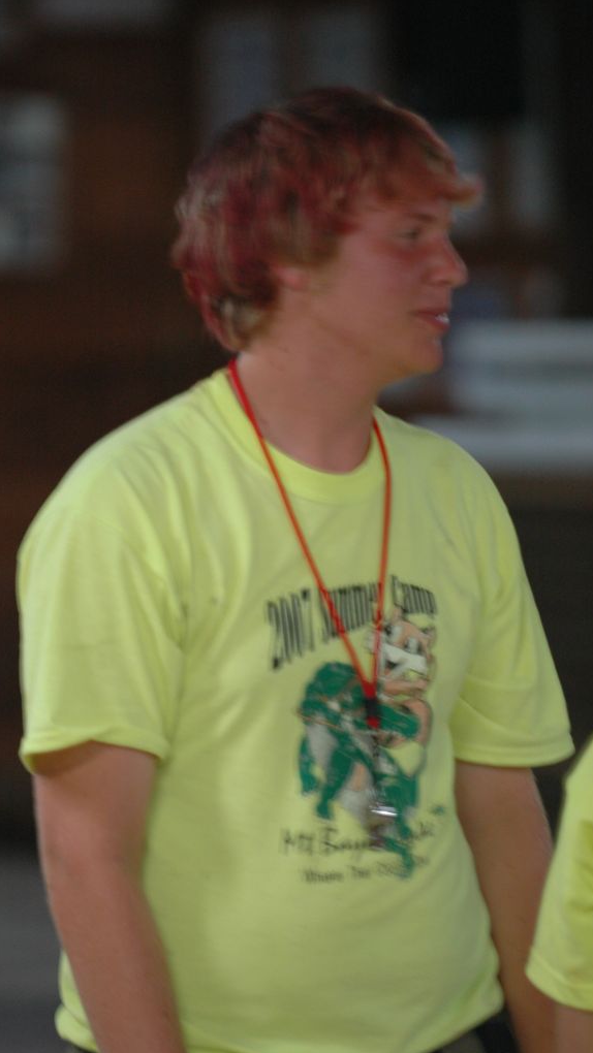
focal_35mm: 315
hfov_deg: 3.9
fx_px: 8803
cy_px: 526
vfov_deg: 6.9
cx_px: 249
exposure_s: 1/30
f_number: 2.8
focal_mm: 200
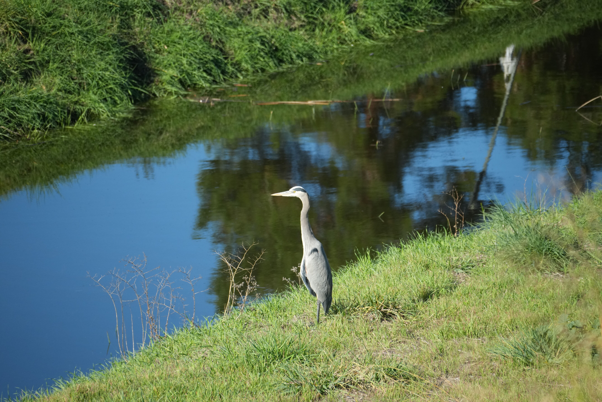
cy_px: 201
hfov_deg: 6.9
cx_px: 301
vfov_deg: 4.6
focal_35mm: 300
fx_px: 5016
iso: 800
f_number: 7.1
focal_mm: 300
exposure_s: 1/1250
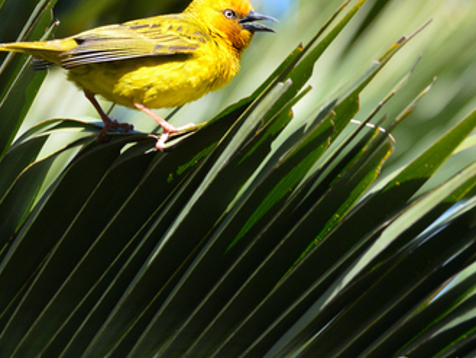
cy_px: 78
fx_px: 7360
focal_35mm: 535
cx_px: 195
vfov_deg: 2.8
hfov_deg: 3.7
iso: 200
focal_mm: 175
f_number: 5.6
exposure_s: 1/250
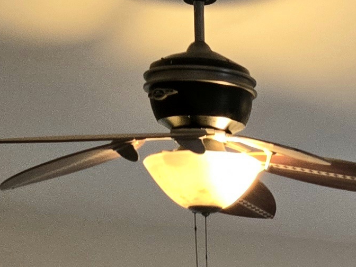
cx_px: 528
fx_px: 1409
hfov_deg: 13.6
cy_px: 564
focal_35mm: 137
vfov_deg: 9.9
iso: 250
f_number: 1.8
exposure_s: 1/120
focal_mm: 5.4
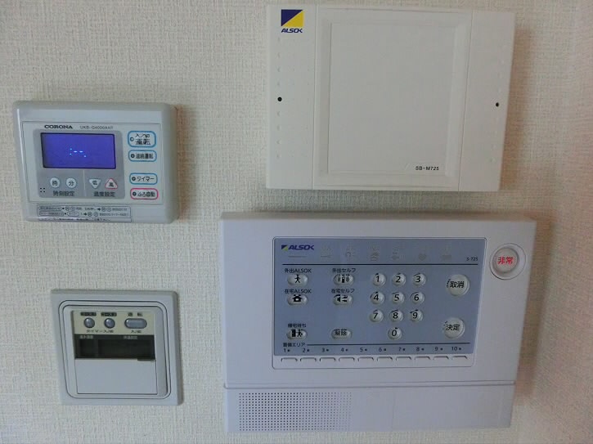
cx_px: 296
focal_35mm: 24
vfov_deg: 56.8
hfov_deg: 71.6
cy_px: 222
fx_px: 411
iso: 800
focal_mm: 4.24
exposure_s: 1/500
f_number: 3
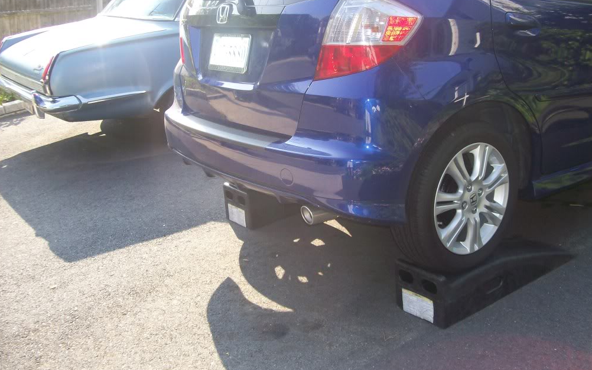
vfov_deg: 32.7
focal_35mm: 39
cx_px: 295
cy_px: 161
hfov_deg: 50.4
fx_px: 629
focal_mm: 6
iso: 80
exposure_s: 1/268
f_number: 2.7
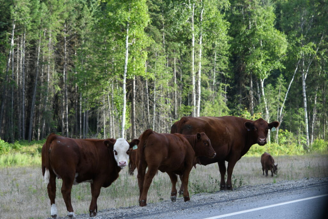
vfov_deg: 8.8
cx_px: 164
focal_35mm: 156
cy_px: 110
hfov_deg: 13.2
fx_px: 1421
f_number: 5
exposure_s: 1/160
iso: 125
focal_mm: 78
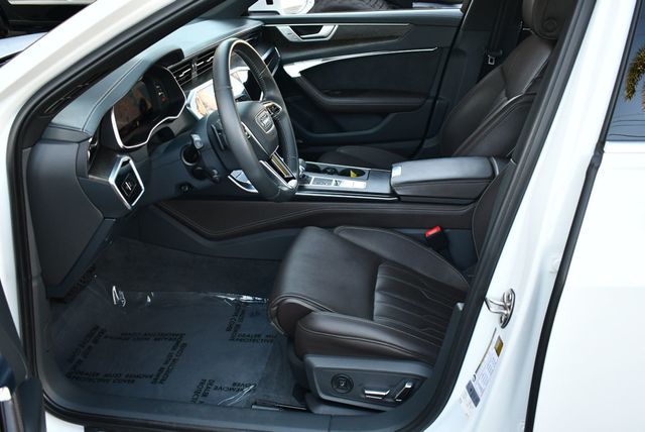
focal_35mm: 36
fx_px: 646
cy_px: 216
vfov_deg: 36.9
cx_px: 322
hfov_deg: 53.1
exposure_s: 1/250
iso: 640
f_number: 3.5
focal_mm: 18
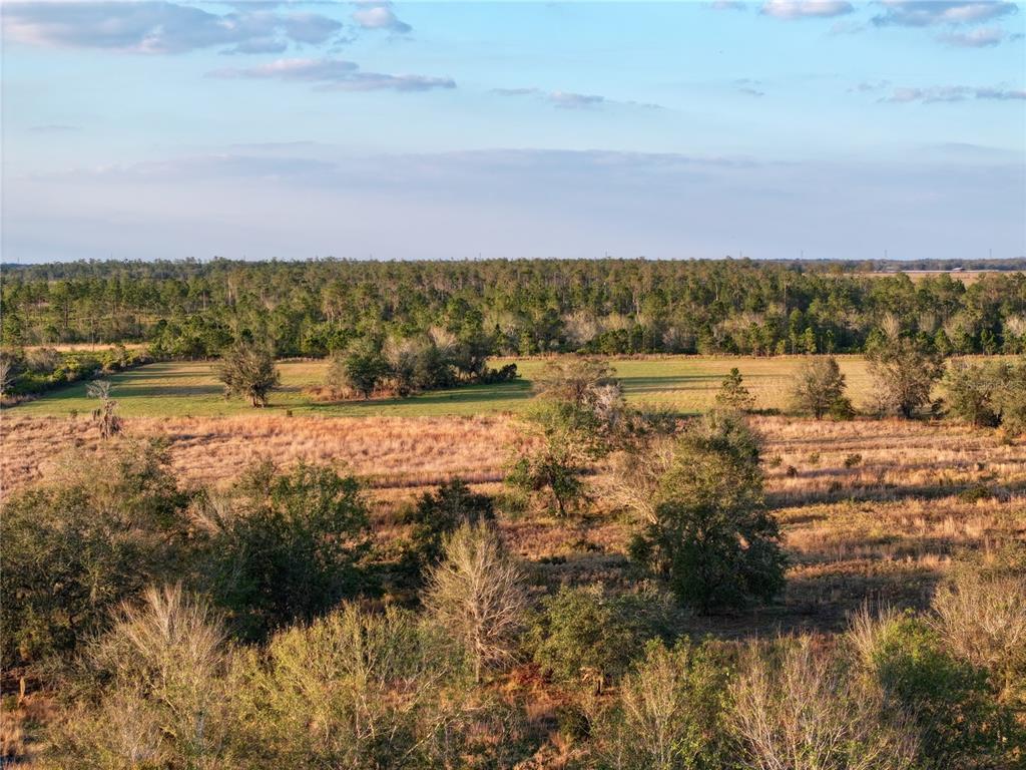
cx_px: 513
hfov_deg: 27.8
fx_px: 2075
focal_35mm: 70
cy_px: 385
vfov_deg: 21.0
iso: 130
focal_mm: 19.35
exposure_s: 1/320
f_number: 2.8
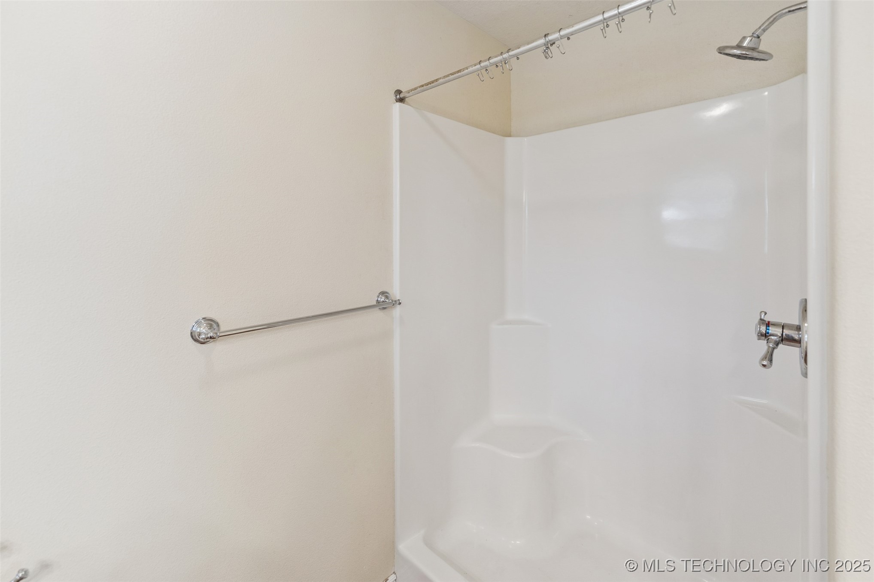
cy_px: 291
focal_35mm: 14
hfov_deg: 104.3
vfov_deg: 81.2
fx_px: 340
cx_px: 437
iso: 400
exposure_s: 1/40
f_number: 2.8
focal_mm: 14
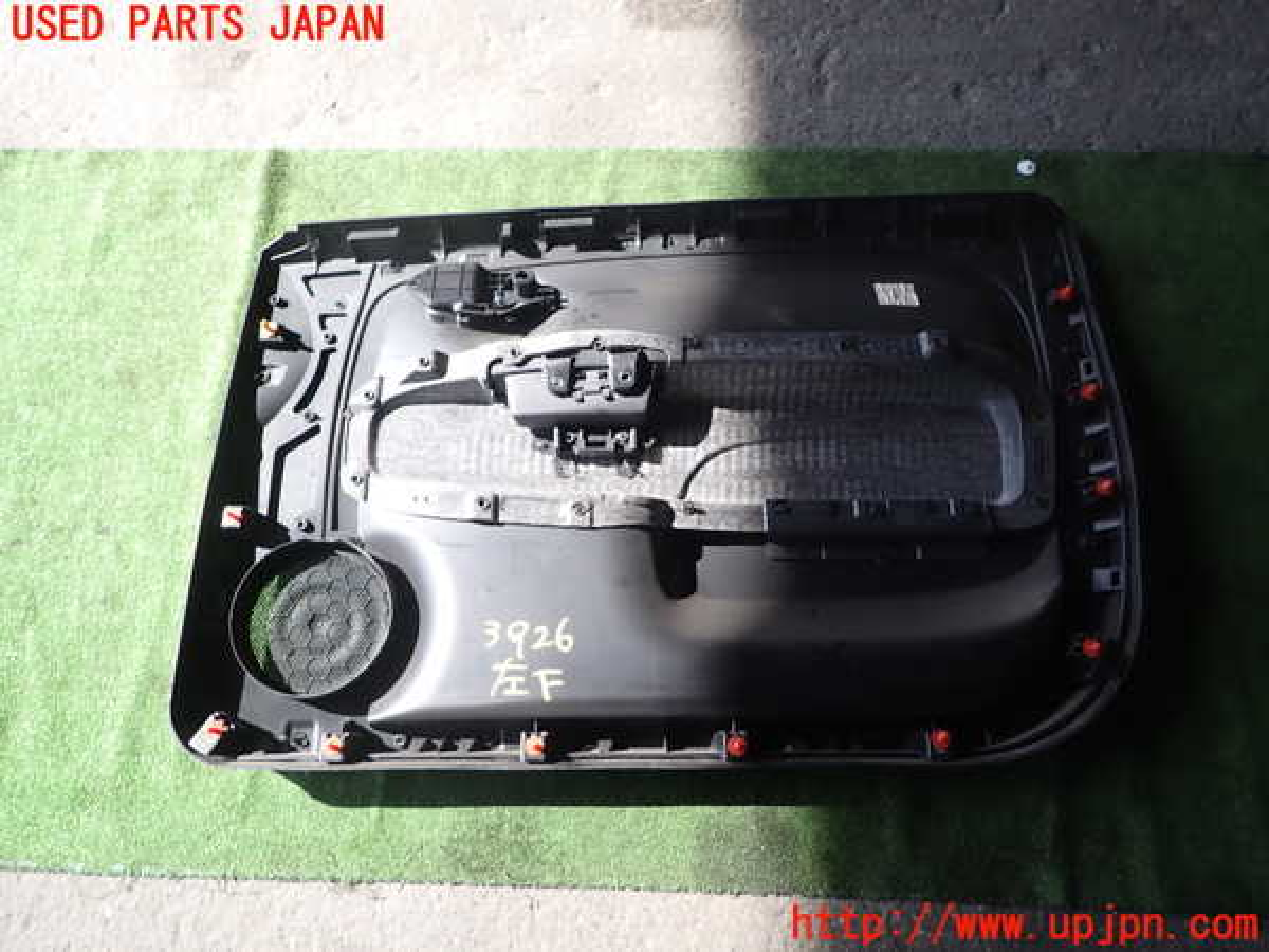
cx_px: 634
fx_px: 916
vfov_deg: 54.9
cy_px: 476
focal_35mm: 25
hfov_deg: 69.4
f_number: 5.6
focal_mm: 4.5
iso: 100
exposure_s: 1/60
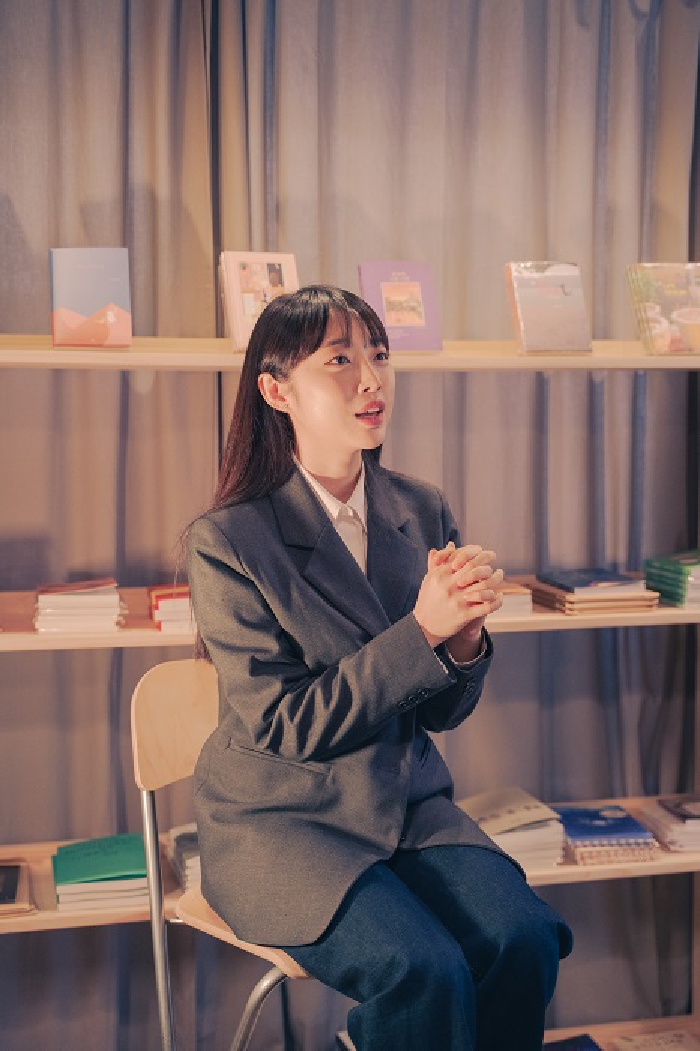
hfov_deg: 27.5
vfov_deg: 40.4
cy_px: 526
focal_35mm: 49
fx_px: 1430
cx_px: 350
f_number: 2.8
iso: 2000
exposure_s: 1/125
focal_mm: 49
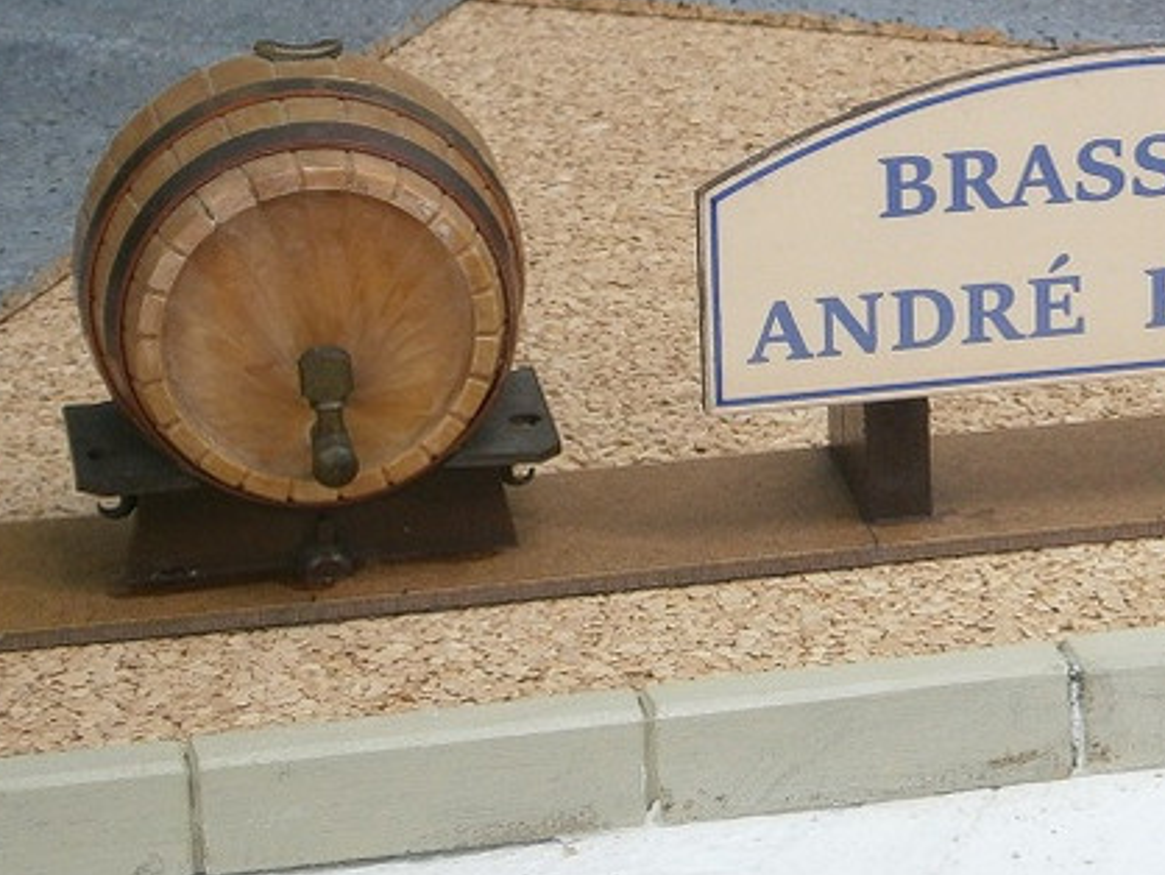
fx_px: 5152
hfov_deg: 12.8
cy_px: 217
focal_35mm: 153
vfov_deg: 9.7
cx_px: 1044
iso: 125
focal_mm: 10.7
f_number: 3.9
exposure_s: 1/6
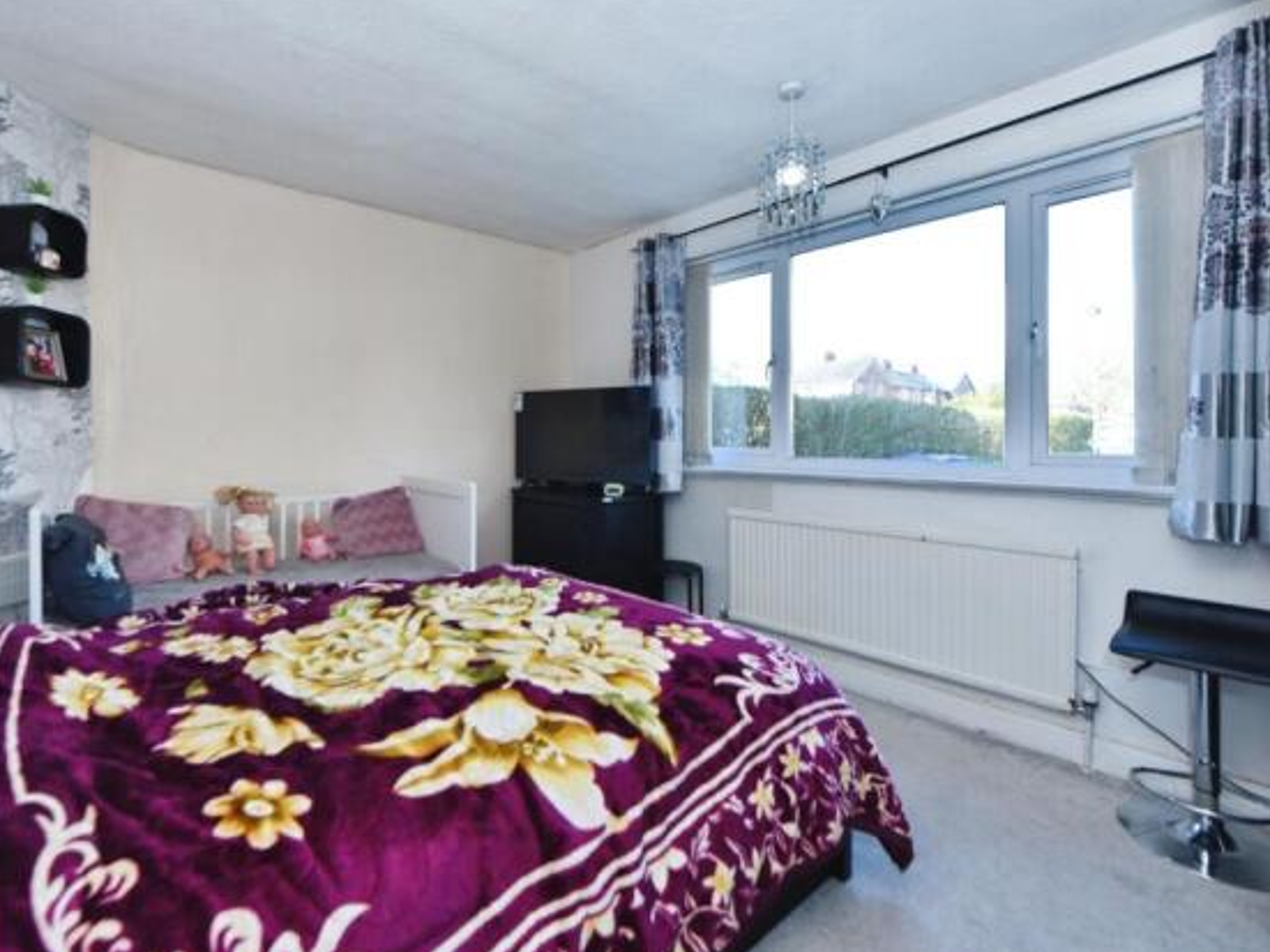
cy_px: 455
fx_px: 587
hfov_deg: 93.9
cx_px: 549
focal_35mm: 16
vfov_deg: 78.0
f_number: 9
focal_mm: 14
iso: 500
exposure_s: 1/80
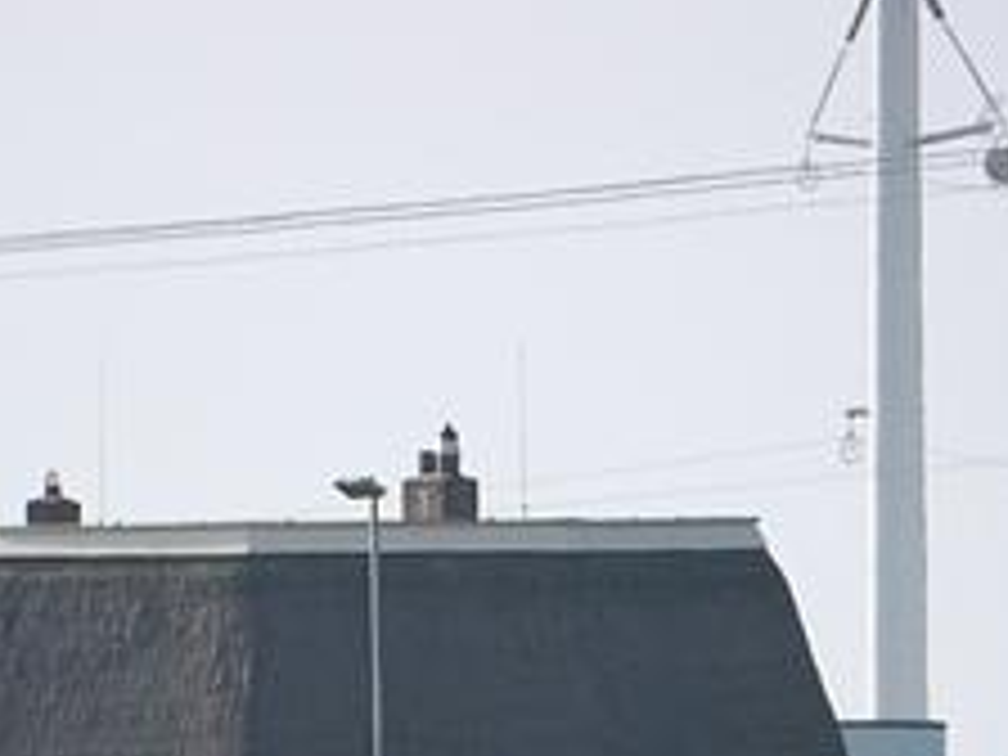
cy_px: 828
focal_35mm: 1631
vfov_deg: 0.9
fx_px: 47494
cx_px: 279
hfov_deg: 1.2
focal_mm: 286
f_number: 5.6
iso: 100
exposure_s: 1/400
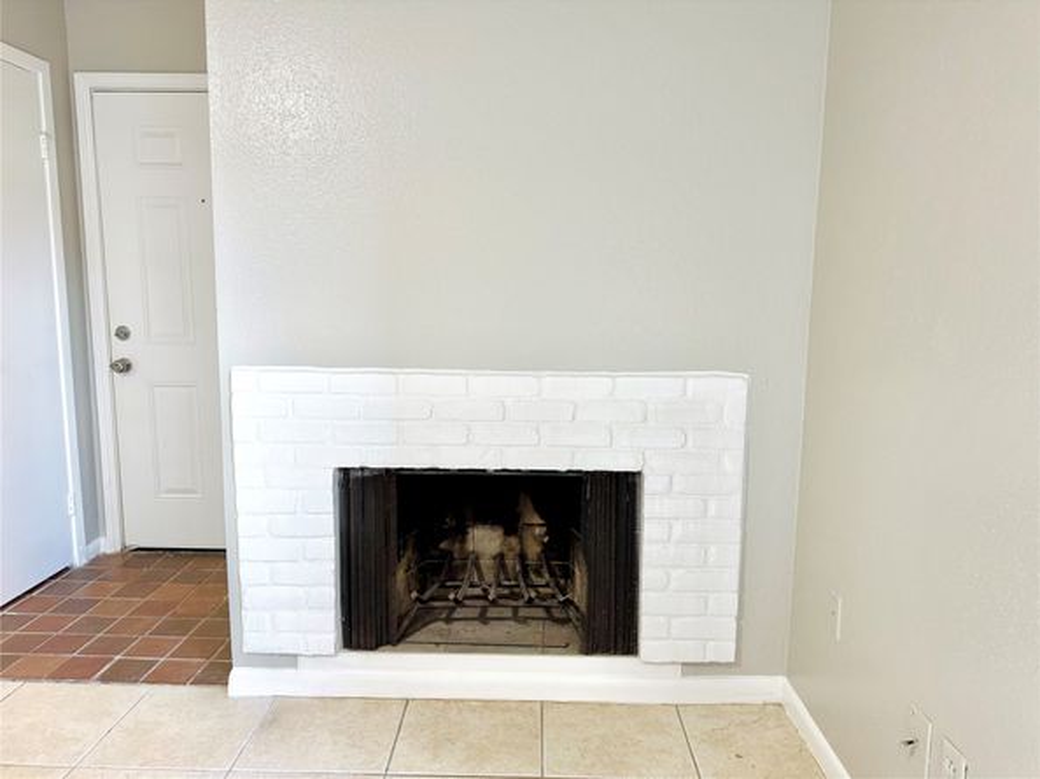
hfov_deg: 71.6
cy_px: 390
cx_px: 520
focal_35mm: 24
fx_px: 721
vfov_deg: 56.8
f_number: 1.78
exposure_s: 1/60
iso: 200
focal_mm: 6.76
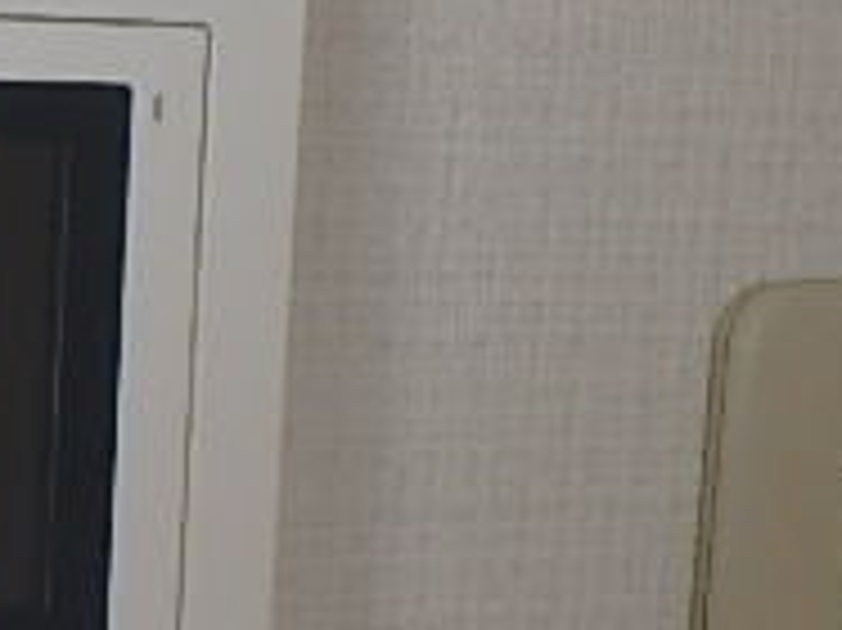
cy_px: 666
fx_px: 2990
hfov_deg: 15.2
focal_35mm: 123
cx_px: -279
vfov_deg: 11.9
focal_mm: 6.4
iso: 320
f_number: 5
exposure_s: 1/40
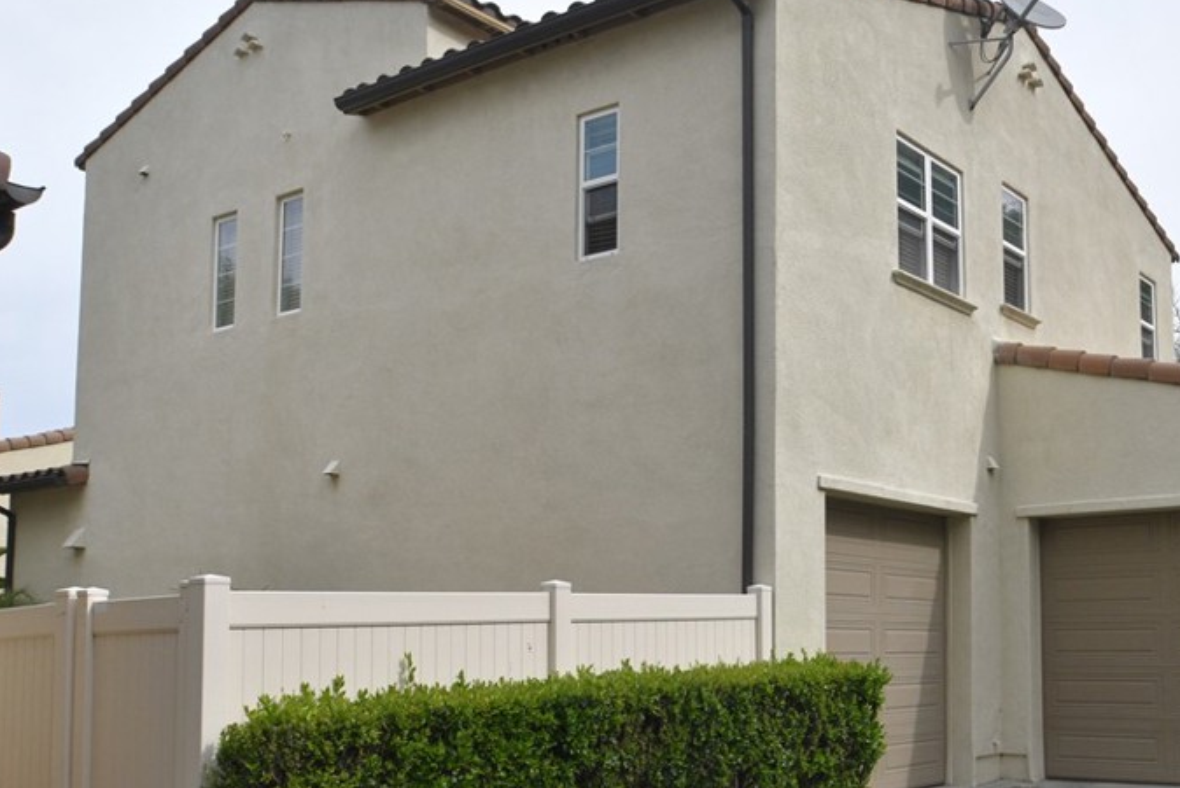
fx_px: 1344
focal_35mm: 41
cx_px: 807
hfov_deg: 46.5
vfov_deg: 32.5
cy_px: 489
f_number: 13
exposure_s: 1/640
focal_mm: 18
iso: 800
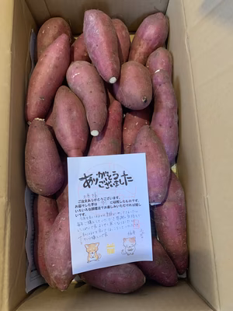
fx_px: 233
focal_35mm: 26
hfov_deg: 53.1
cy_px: 156
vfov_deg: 67.3
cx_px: 116
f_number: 1.8
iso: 400
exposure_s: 1/47
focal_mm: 4.25
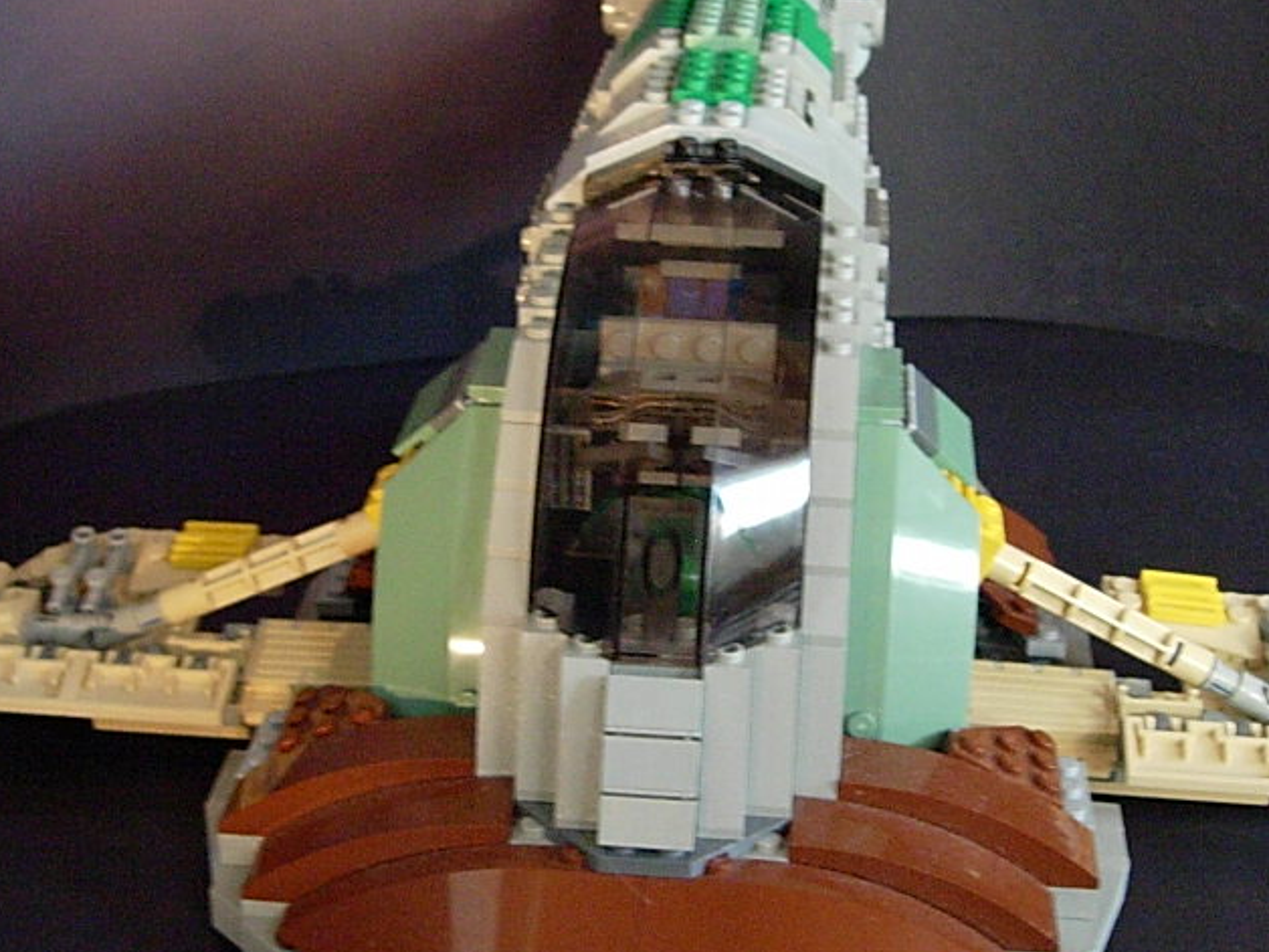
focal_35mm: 62
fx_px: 2273
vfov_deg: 23.6
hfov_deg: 31.2
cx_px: 657
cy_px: 465
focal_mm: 7.8
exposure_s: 1/25.3
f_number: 2.8
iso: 400
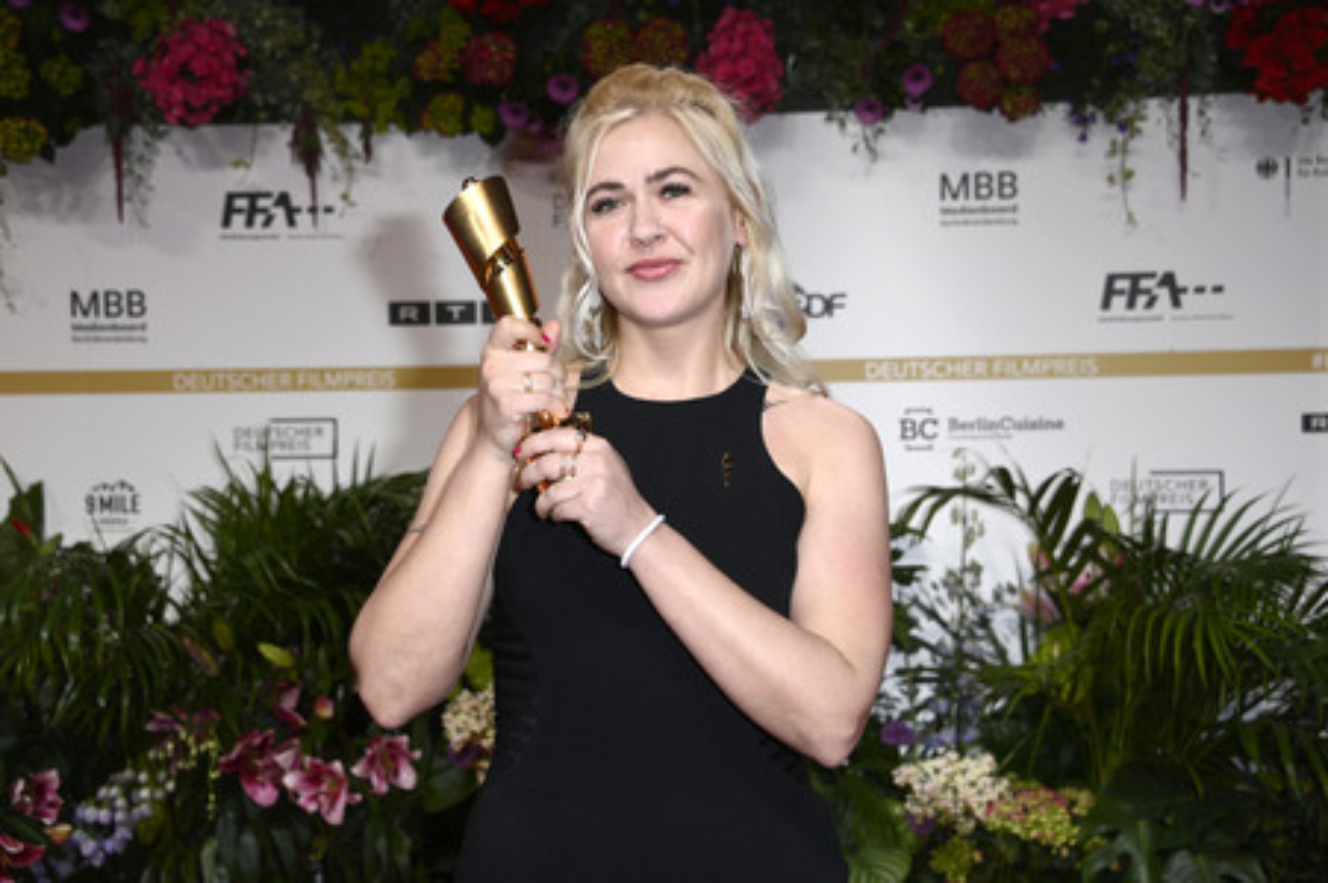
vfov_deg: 21.9
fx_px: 2285
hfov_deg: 32.4
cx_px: 664
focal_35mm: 62
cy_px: 442
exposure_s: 1/250
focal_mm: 62
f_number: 5.6
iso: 500
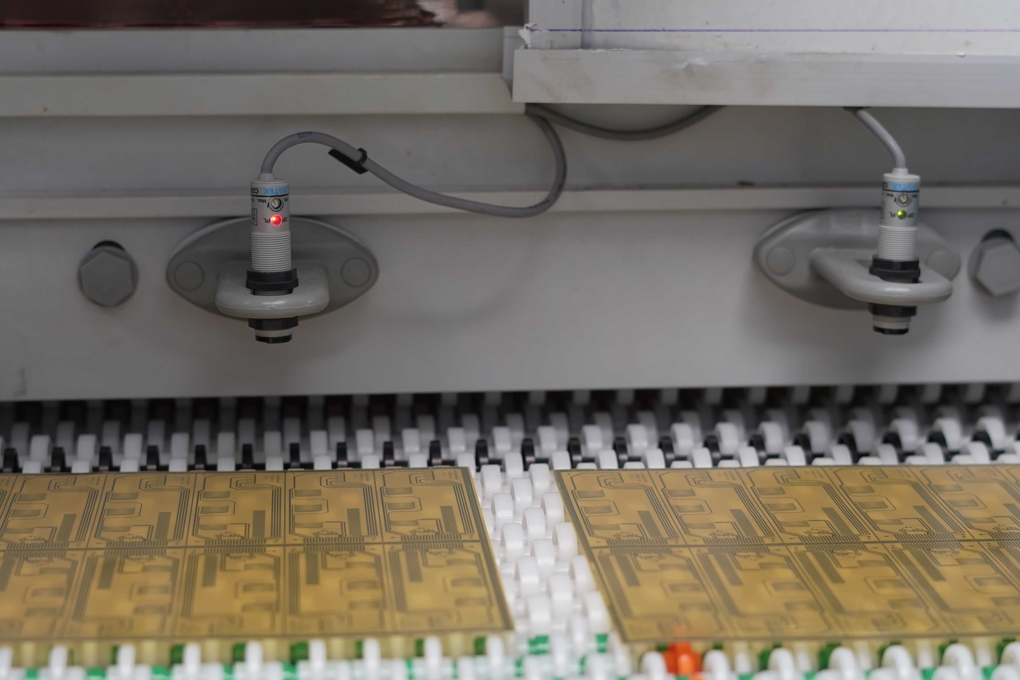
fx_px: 2266
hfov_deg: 25.4
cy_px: 467
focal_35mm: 80
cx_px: 517
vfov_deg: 17.0
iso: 250
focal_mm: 50
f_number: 2.8
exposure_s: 1/80
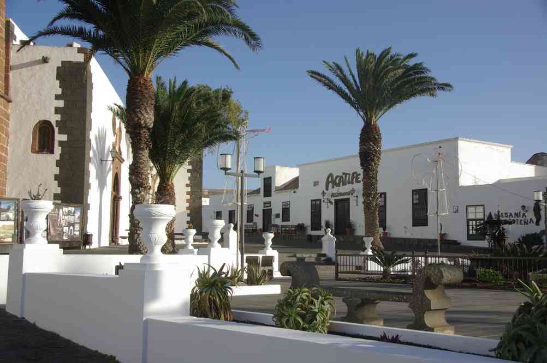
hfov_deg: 45.5
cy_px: 182
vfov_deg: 31.1
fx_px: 653
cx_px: 274
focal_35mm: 43
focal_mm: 29.4
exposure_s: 1/250
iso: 100
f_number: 8
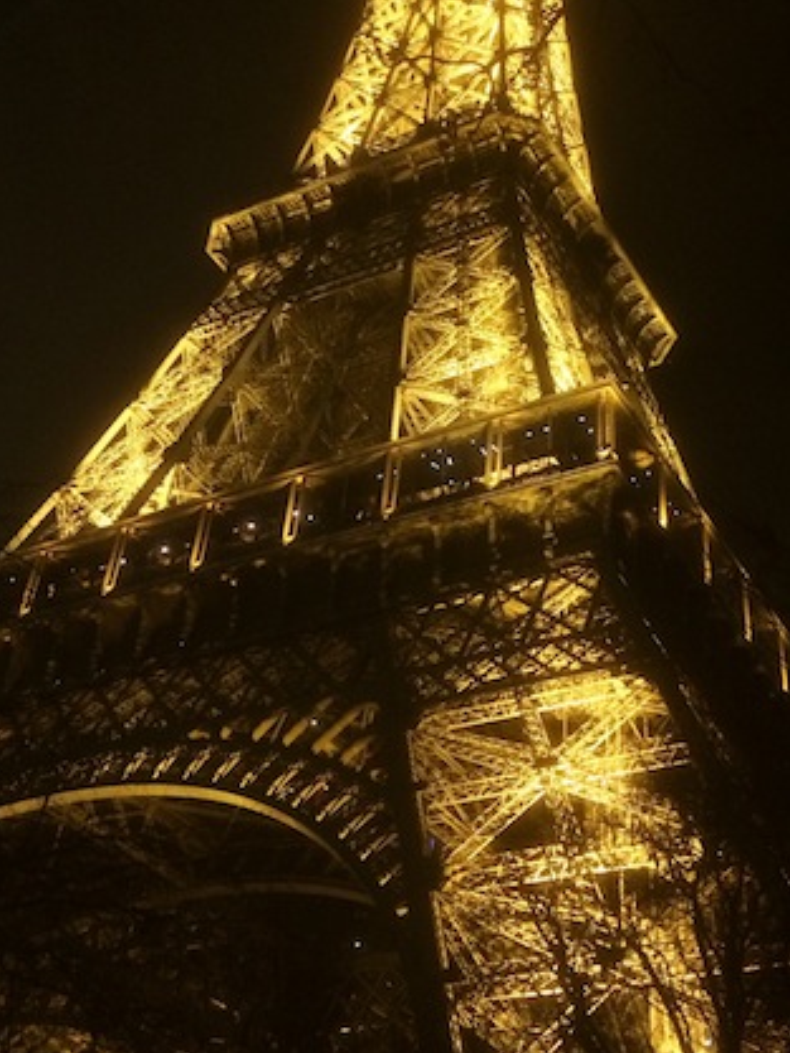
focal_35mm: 48
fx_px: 1460
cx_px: 454
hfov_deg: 30.2
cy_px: 299
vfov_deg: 38.9
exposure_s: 1/15
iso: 320
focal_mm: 4.12
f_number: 2.2
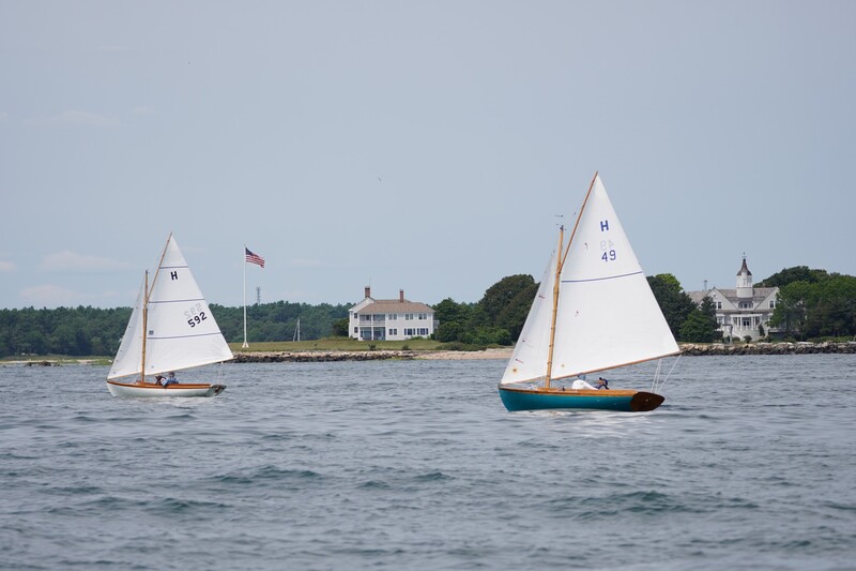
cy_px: 286
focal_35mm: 225
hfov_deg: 9.2
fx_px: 5349
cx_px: 428
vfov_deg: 6.1
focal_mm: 150
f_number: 5
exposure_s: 1/1250
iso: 125
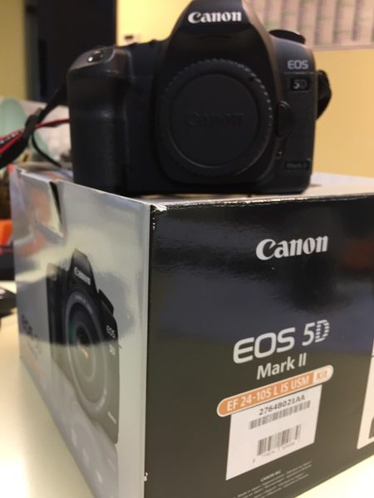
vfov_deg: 61.7
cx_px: 187
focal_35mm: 29
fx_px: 418
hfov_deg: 48.2
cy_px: 249
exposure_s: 1/33
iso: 100
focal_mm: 4.15
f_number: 2.2
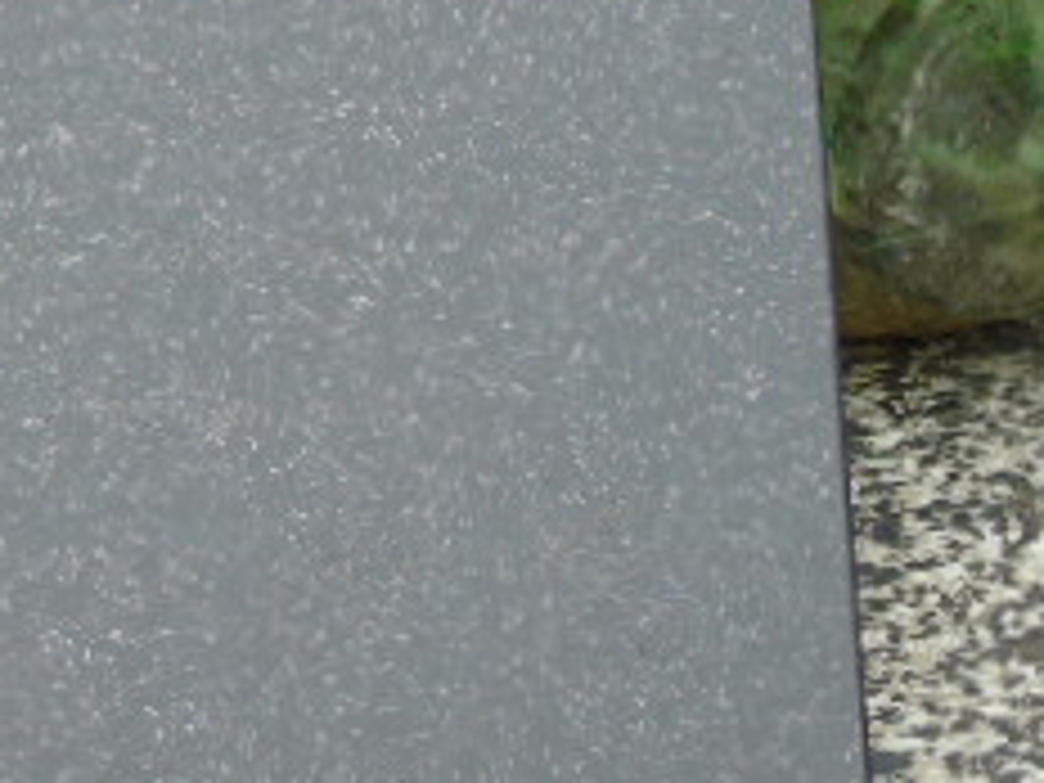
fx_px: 11823
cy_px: -32
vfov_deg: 3.8
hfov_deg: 5.0
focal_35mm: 392
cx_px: -374
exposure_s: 1/125
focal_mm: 25
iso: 80
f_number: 4.7
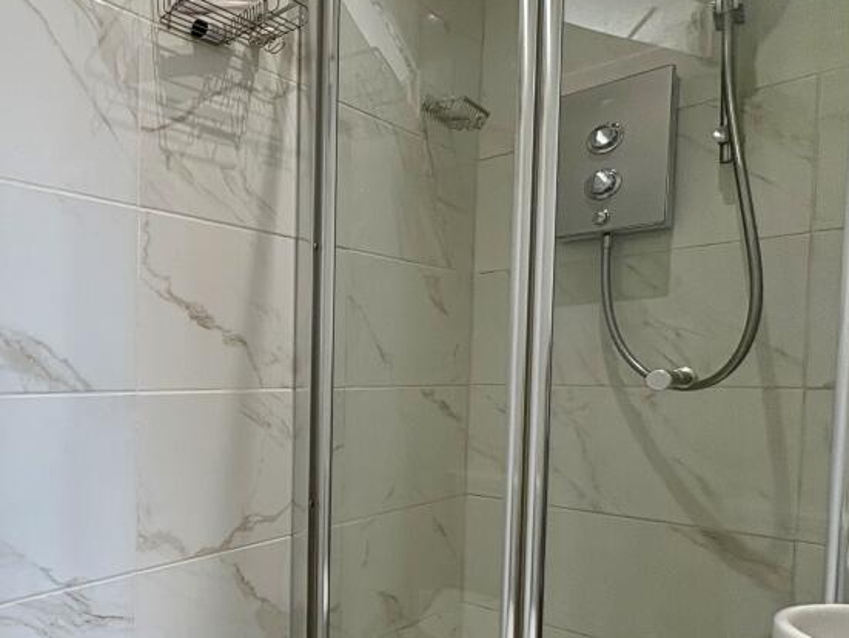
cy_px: 404
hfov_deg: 57.1
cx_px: 74
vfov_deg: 52.5
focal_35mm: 26
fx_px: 638
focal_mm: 2.22
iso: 125
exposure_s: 1/100
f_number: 2.2
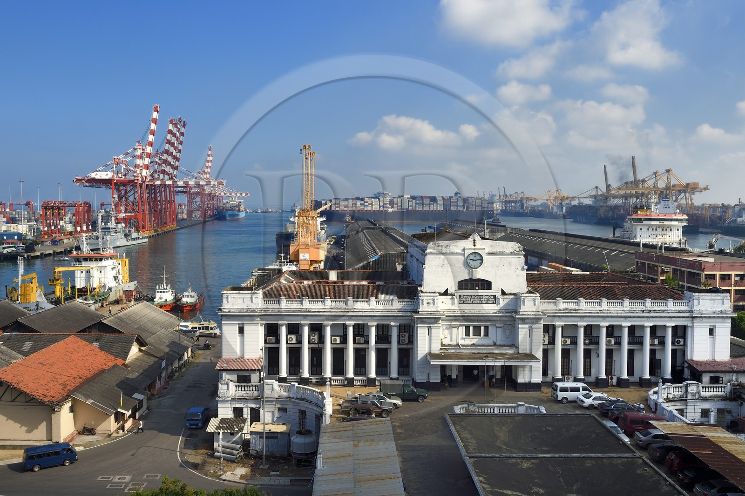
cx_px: 372
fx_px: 600
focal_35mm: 29
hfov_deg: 63.7
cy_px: 248
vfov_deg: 44.9
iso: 200
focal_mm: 29
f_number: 13
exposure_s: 1/250
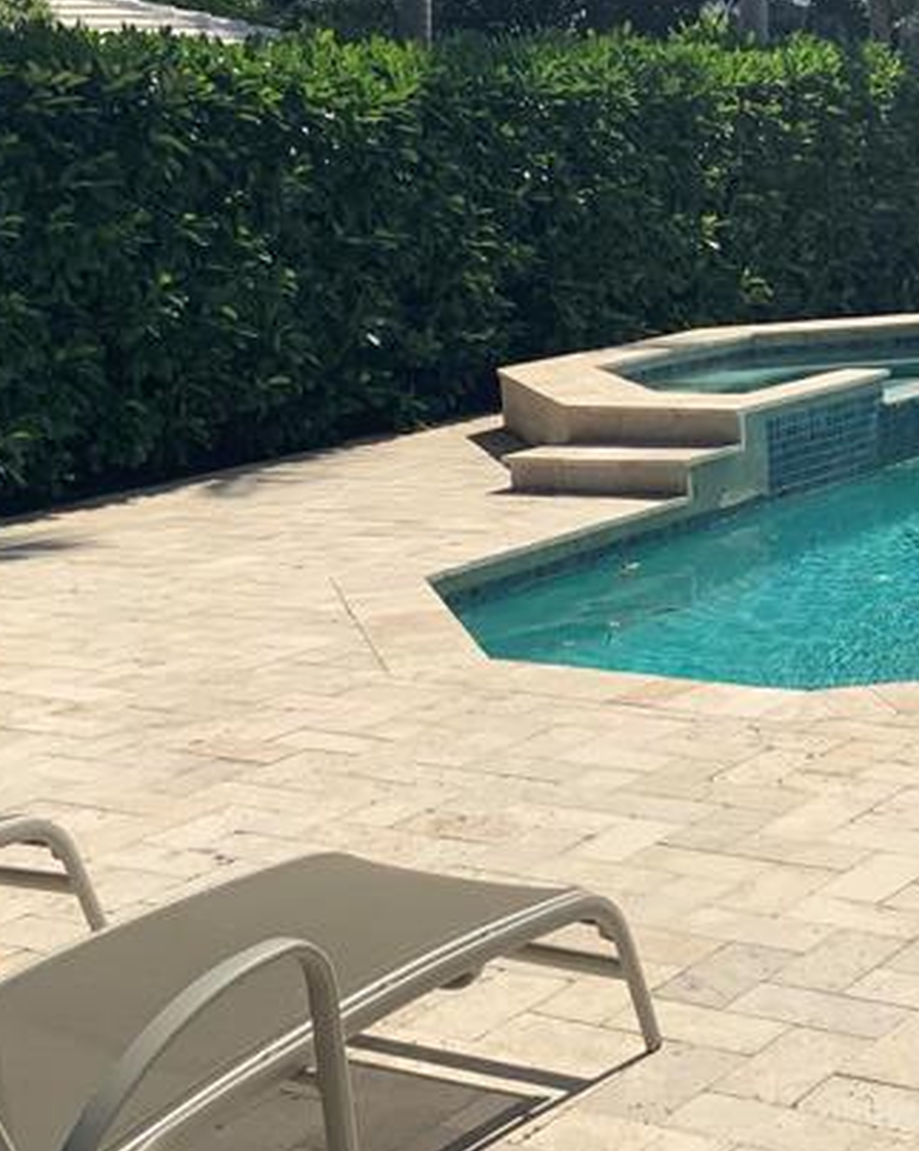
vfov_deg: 26.4
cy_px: 486
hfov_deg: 21.1
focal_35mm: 72
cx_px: 691
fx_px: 2450
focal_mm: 3
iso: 20
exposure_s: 1/3788
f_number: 1.8
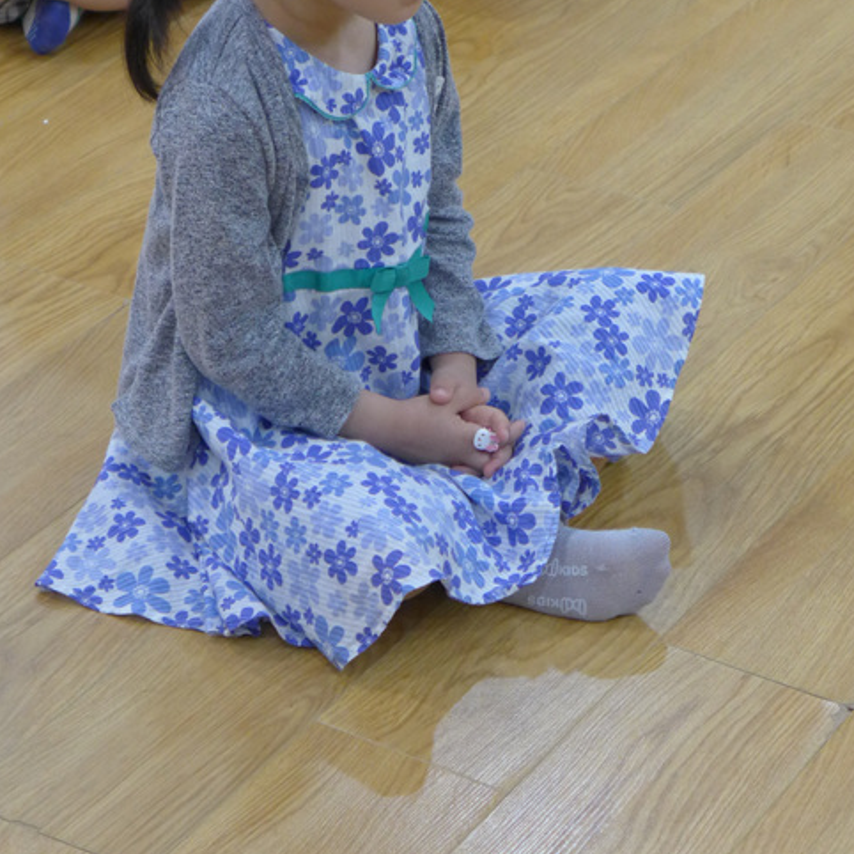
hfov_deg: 13.2
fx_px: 3684
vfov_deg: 13.2
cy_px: 271
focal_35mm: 132
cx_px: 399
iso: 400
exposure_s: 1/125
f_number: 2.3
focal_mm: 17.7
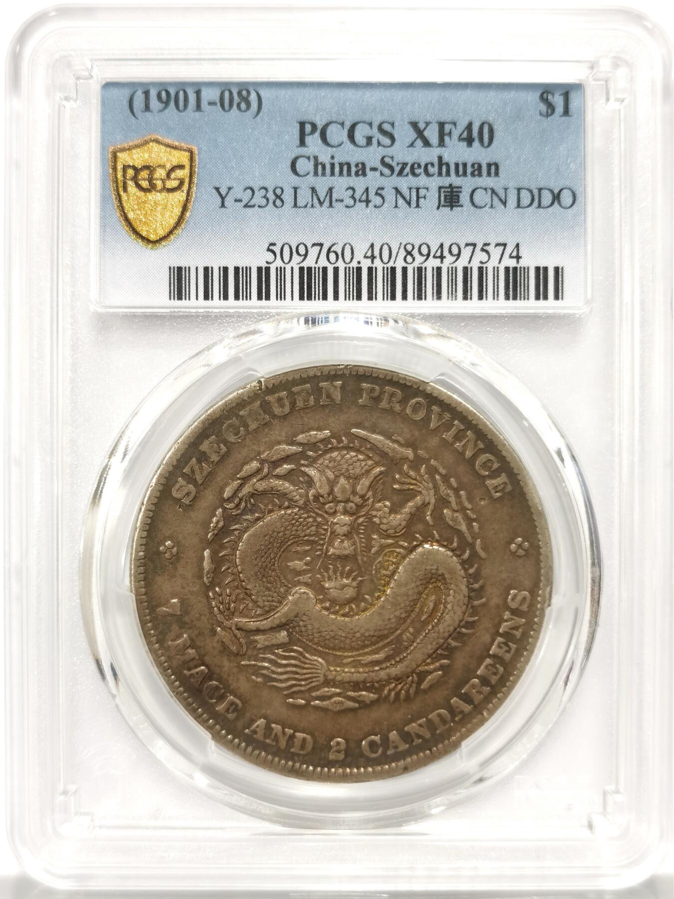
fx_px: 1402
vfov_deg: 35.5
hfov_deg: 27.0
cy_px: 450
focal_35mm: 54
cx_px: 337
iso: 200
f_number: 16
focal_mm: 5.56
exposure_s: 1/100
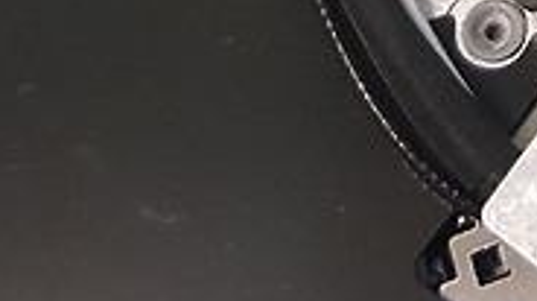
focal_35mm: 111
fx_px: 1579
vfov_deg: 9.7
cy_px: -395
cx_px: 718
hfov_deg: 17.9
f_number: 1.7
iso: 200
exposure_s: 1/60
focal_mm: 4.3
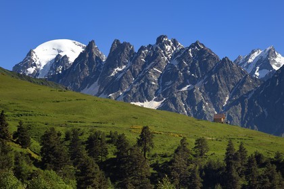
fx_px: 1065
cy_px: 94
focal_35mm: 135
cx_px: 142
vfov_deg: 10.2
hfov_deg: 15.2
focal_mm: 135
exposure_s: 1/250
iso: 200
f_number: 13
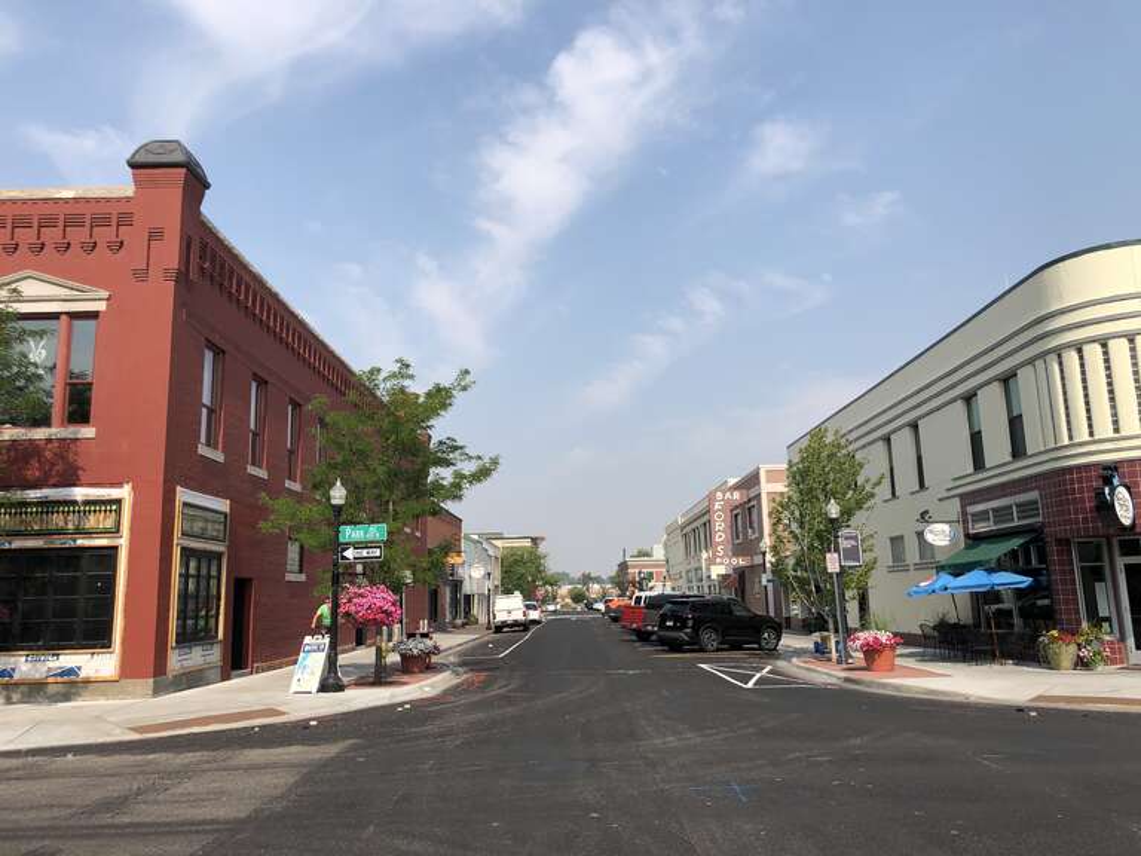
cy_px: 428
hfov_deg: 63.4
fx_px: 923
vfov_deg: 49.7
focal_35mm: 28
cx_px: 570
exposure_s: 1/2288
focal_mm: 4
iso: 20
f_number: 1.8
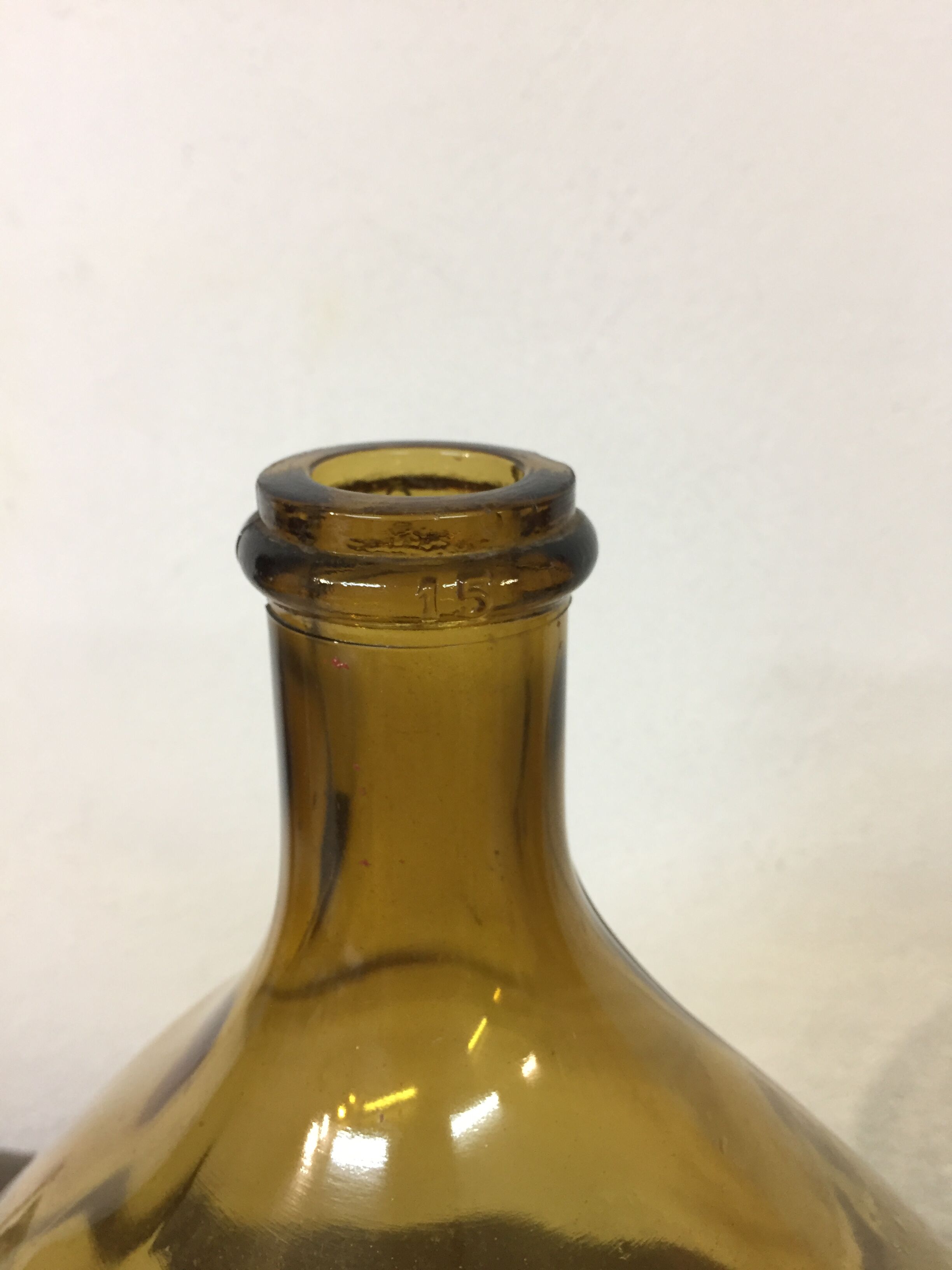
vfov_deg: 61.7
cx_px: 476
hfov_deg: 48.2
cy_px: 635
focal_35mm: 29
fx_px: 1063
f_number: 2.2
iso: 160
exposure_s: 1/33
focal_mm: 4.15
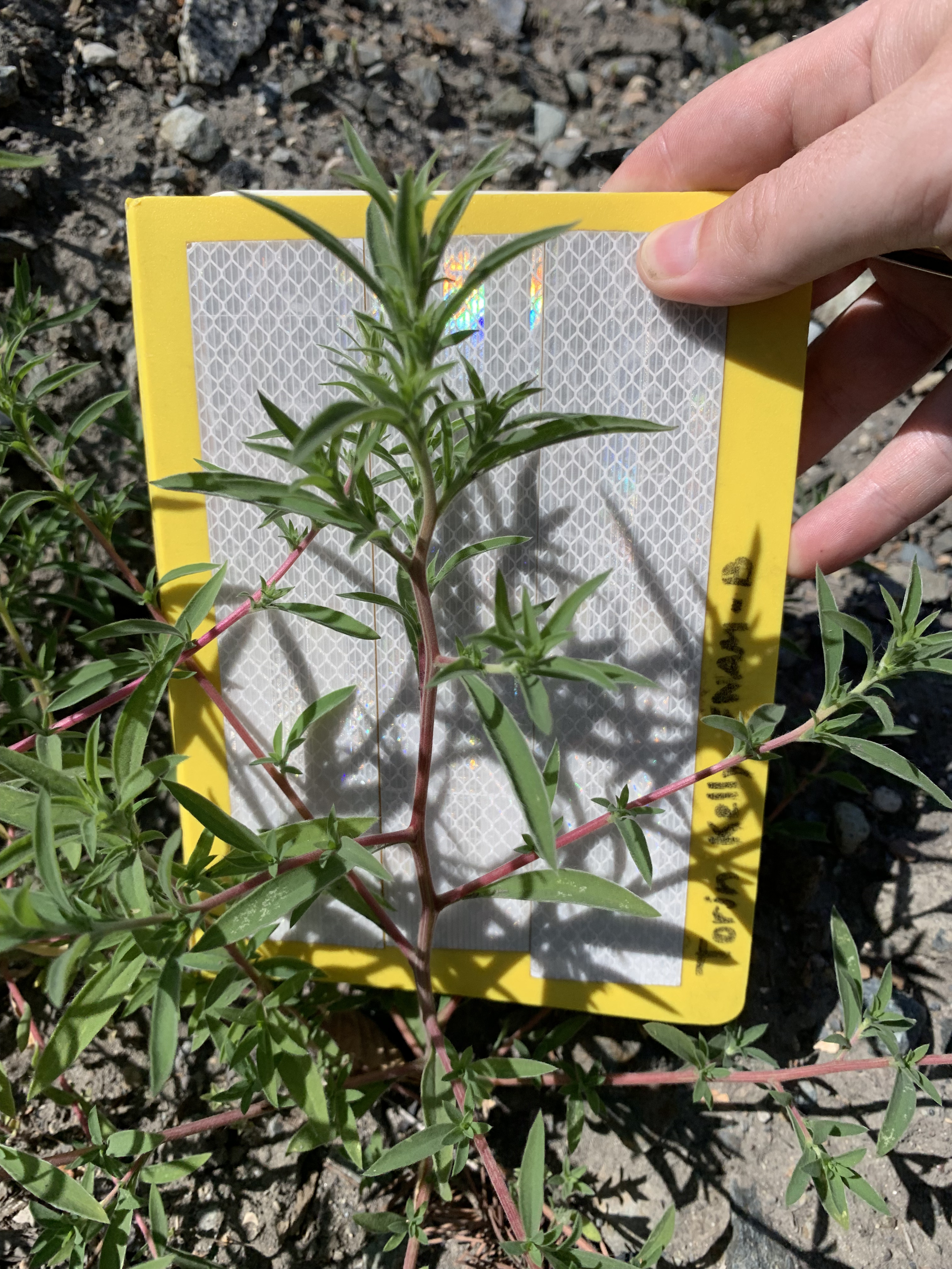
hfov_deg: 53.1
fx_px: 953
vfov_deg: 67.3
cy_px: 634
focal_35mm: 26
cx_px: 476
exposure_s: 1/3401
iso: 25
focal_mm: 4.25
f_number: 1.8
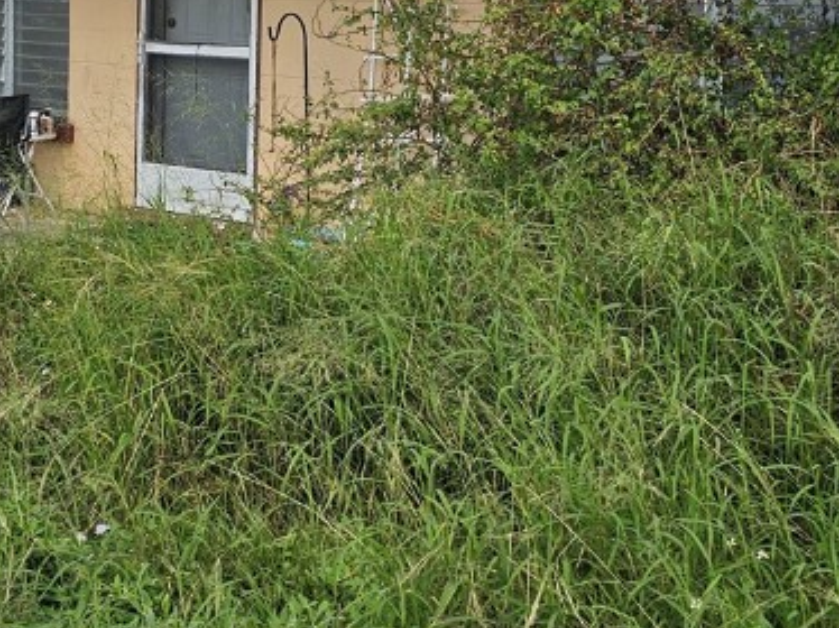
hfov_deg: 30.5
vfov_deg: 23.0
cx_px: 267
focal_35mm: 63
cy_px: 148
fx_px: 1526
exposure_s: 1/740
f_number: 1.7
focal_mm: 6.3
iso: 10
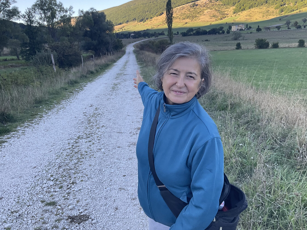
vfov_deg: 42.9
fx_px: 293
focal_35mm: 33
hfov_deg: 55.3
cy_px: 108
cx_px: 166
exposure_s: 1/138
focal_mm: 3
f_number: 1.8
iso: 16
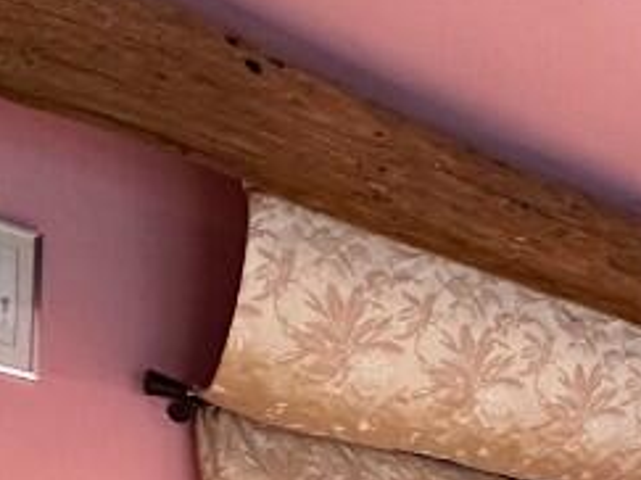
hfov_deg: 28.0
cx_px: 794
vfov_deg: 20.1
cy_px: 786
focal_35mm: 59
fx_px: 1092
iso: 320
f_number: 2.2
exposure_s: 1/50
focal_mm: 2.22
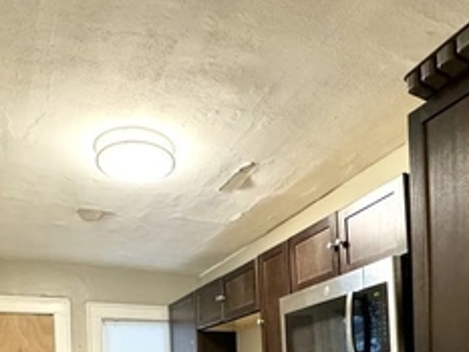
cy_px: 408
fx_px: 488
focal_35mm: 36
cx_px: 225
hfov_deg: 51.3
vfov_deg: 33.4
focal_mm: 2.22
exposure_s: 1/60
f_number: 2.2
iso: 800
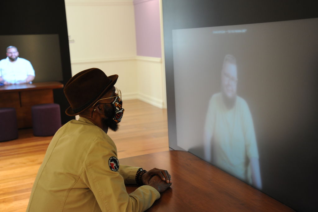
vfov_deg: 26.0
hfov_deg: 38.2
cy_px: 106
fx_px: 459
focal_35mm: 52
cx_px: 159
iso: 1600
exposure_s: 1/60
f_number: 5
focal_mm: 52
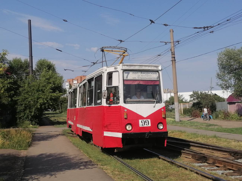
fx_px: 287
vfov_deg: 35.1
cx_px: 121
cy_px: 90
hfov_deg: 45.8
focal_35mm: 41
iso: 50
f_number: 1.8
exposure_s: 1/2500
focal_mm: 5.3
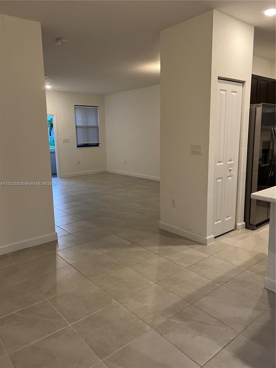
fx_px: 276
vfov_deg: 67.3
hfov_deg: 53.1
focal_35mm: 26
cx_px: 138
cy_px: 184
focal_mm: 5.7
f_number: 1.5
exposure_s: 1/60
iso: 100
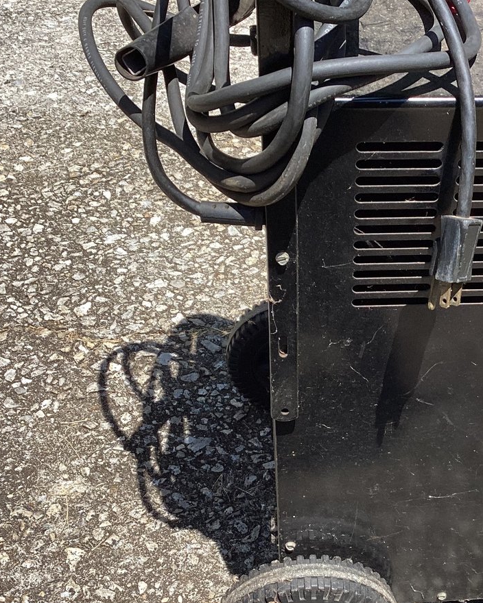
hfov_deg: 28.5
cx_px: 390
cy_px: 355
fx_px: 929
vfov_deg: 35.9
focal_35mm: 52
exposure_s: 1/823
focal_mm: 3.3
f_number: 2.4
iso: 25
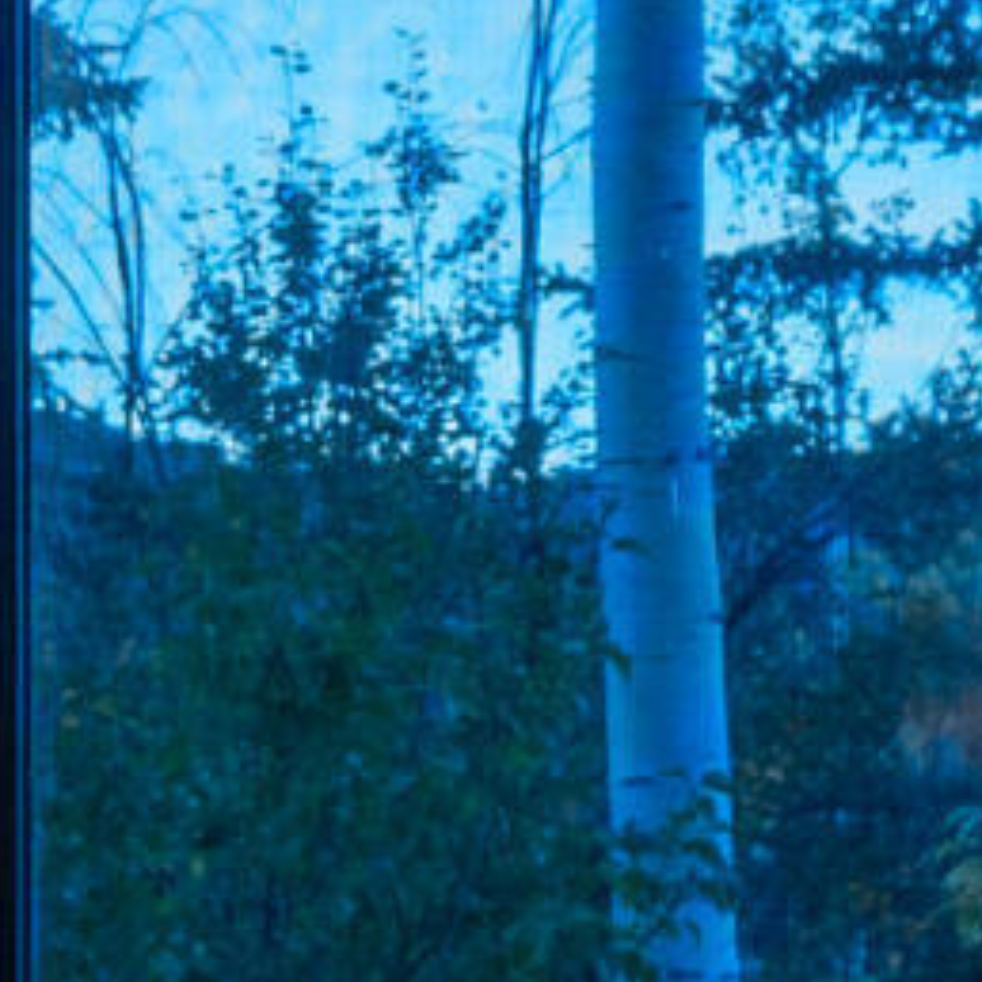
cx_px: -1846
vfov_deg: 9.0
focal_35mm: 193
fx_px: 6193
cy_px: 1142
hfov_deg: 7.9
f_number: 7.1
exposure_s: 3
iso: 125
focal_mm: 19.5
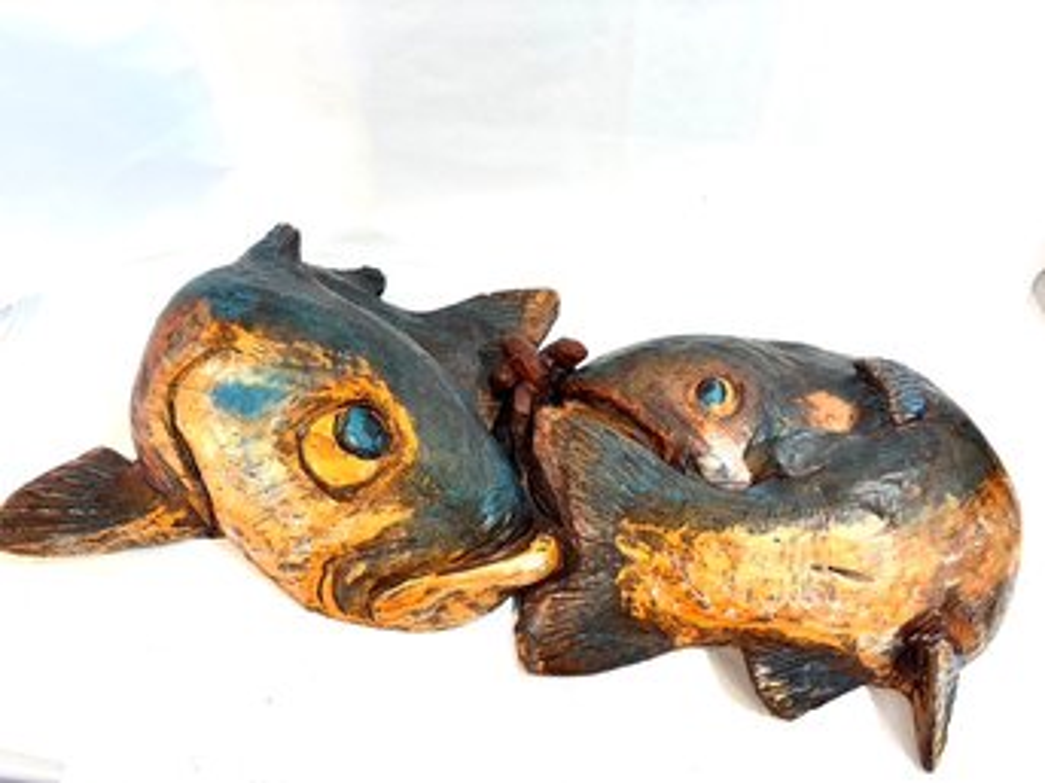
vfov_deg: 53.0
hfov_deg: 67.3
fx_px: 785
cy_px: 392
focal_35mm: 26
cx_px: 522
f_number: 1.6
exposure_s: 1/120
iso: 64
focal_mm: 5.96
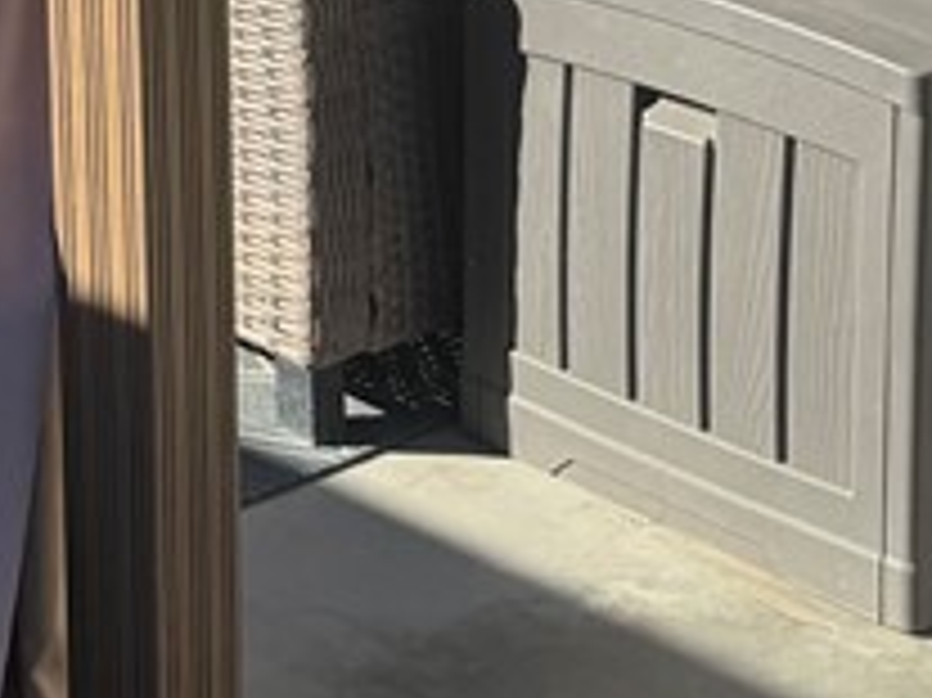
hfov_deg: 14.7
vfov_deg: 11.3
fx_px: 3202
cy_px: -671
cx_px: -684
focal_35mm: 119
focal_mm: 6.76
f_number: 1.78
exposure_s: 1/3584
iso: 80
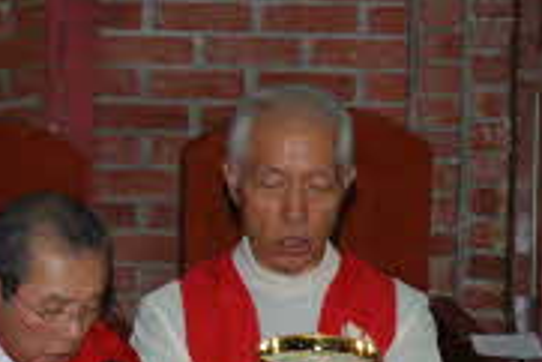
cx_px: 63
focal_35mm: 407
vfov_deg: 3.4
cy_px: 362
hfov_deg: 5.1
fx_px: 6132
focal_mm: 70
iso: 200
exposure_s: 1/60
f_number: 4.5
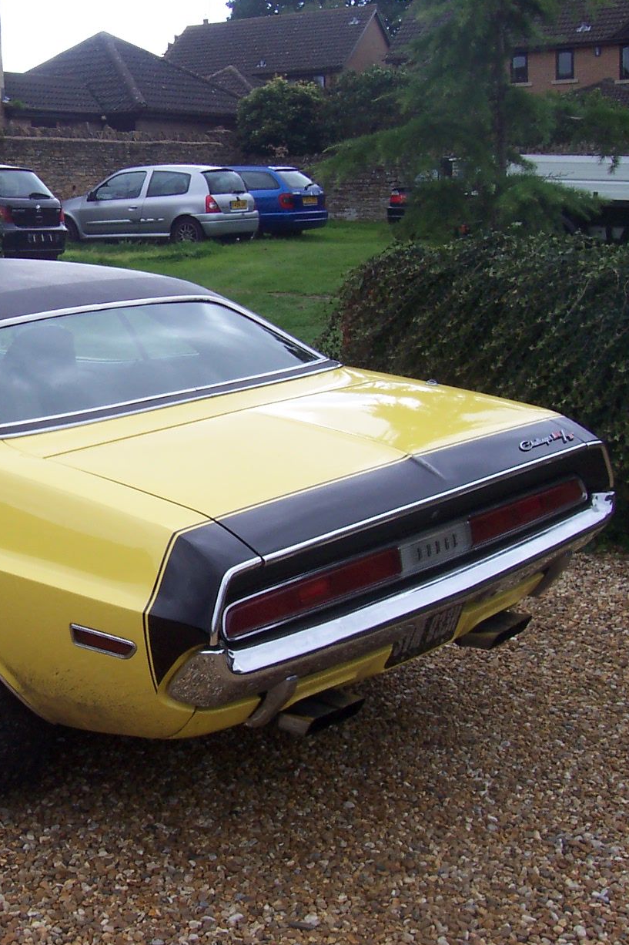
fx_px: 1363
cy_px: 469
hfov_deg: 24.9
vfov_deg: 38.2
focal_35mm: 52
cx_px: 16
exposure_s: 1/250
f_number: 5.6
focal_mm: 5.6
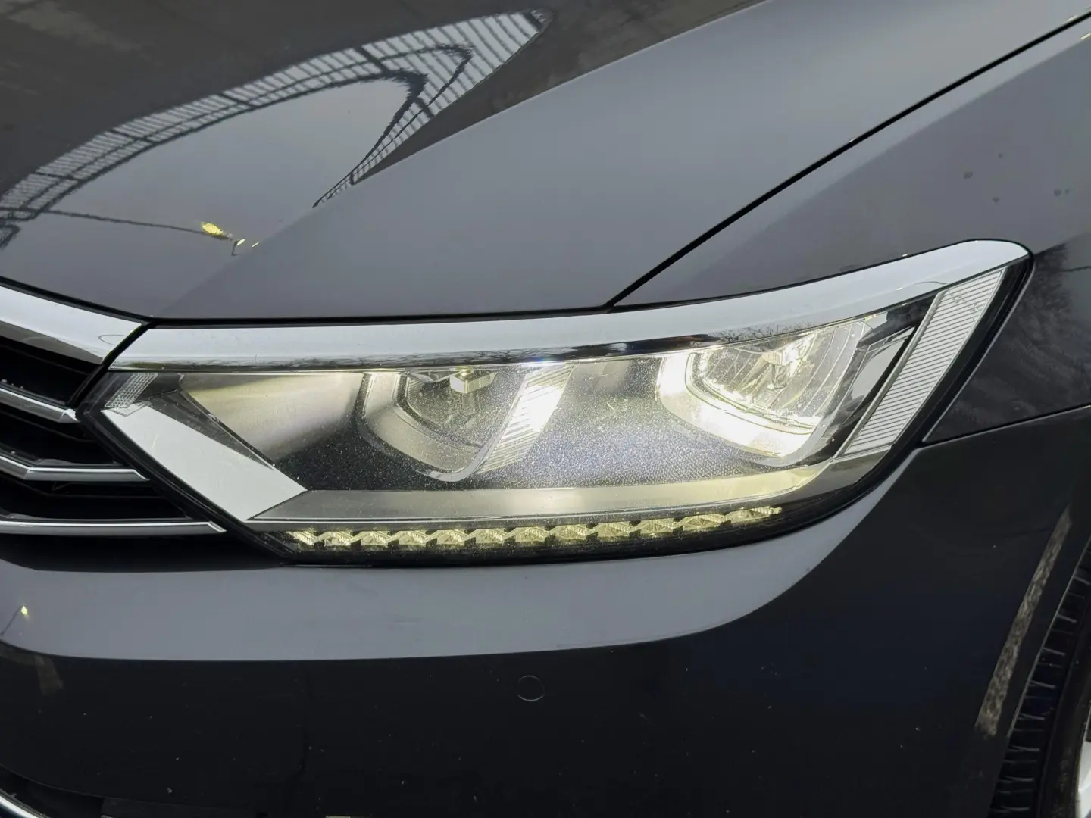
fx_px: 1513
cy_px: 409
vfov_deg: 30.3
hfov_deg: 39.7
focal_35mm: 48
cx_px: 546
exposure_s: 1/123
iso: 50
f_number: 1.78
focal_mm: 6.76
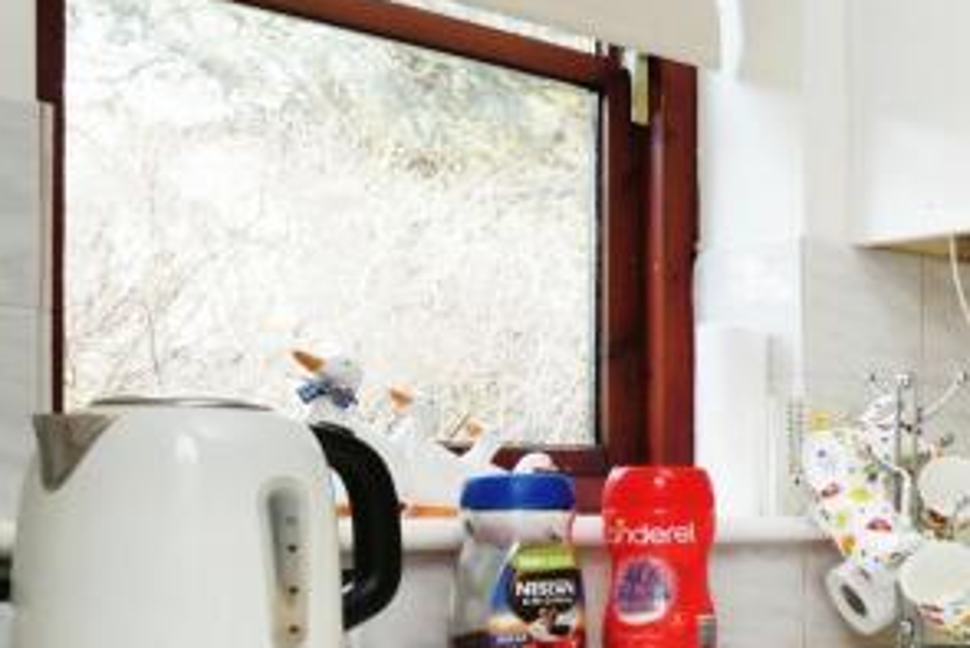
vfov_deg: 25.5
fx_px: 1402
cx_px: 1628
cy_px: 535
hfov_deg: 24.1
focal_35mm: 52
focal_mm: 15
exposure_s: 1/60
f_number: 9
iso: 400
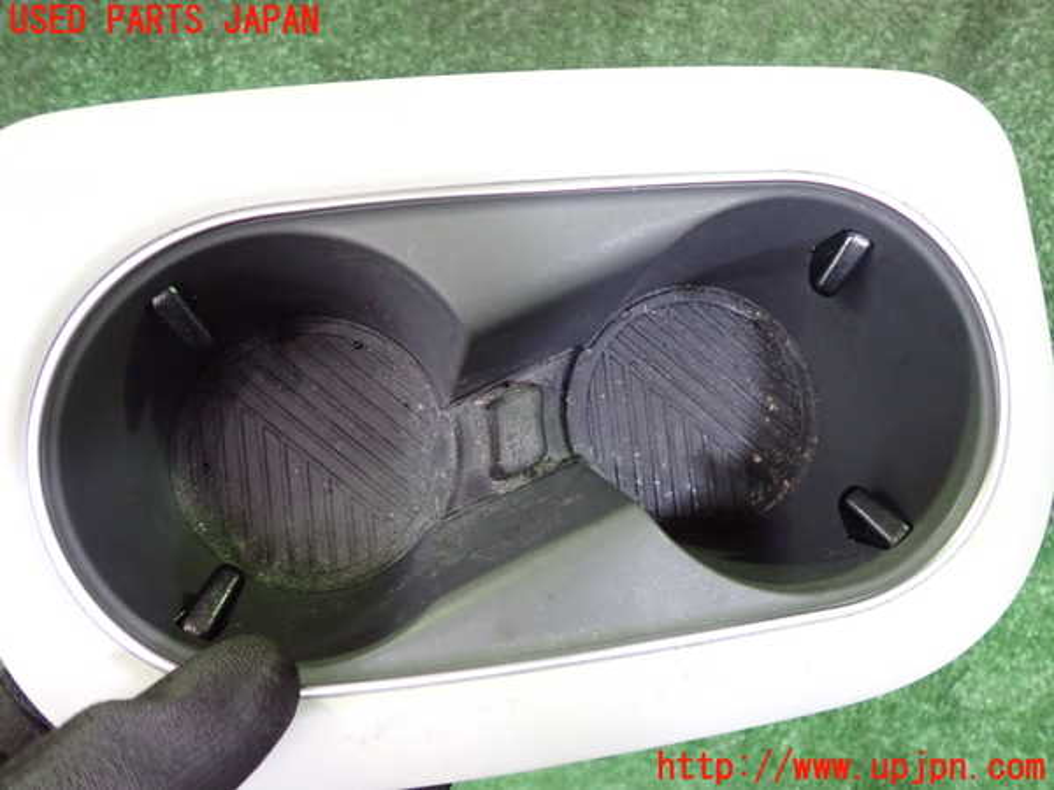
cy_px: 395
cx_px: 527
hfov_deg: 60.0
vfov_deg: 46.8
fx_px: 913
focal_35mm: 30
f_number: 2.3
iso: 800
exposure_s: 1/30
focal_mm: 5.4
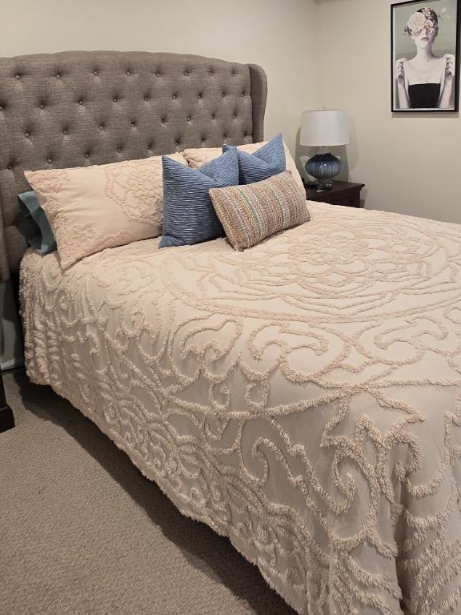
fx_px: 462
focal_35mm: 26
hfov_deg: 52.9
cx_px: 265
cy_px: 206
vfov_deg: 65.6
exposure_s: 1/60
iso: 200
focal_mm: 2.2
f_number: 2.2
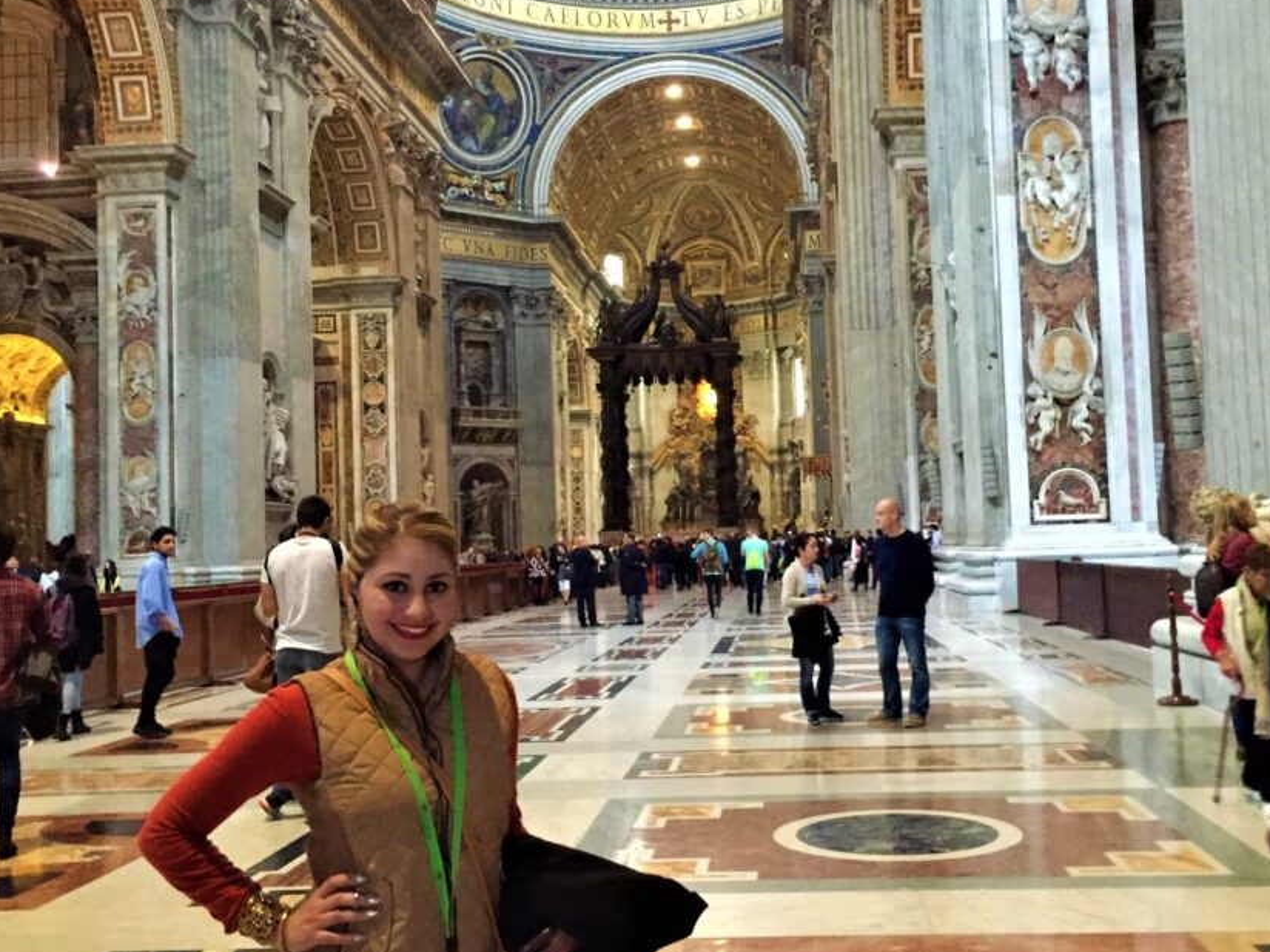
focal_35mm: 38
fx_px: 1394
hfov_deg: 48.9
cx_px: 703
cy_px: 465
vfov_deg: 37.7
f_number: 2.2
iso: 500
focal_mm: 4.15
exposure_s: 1/17
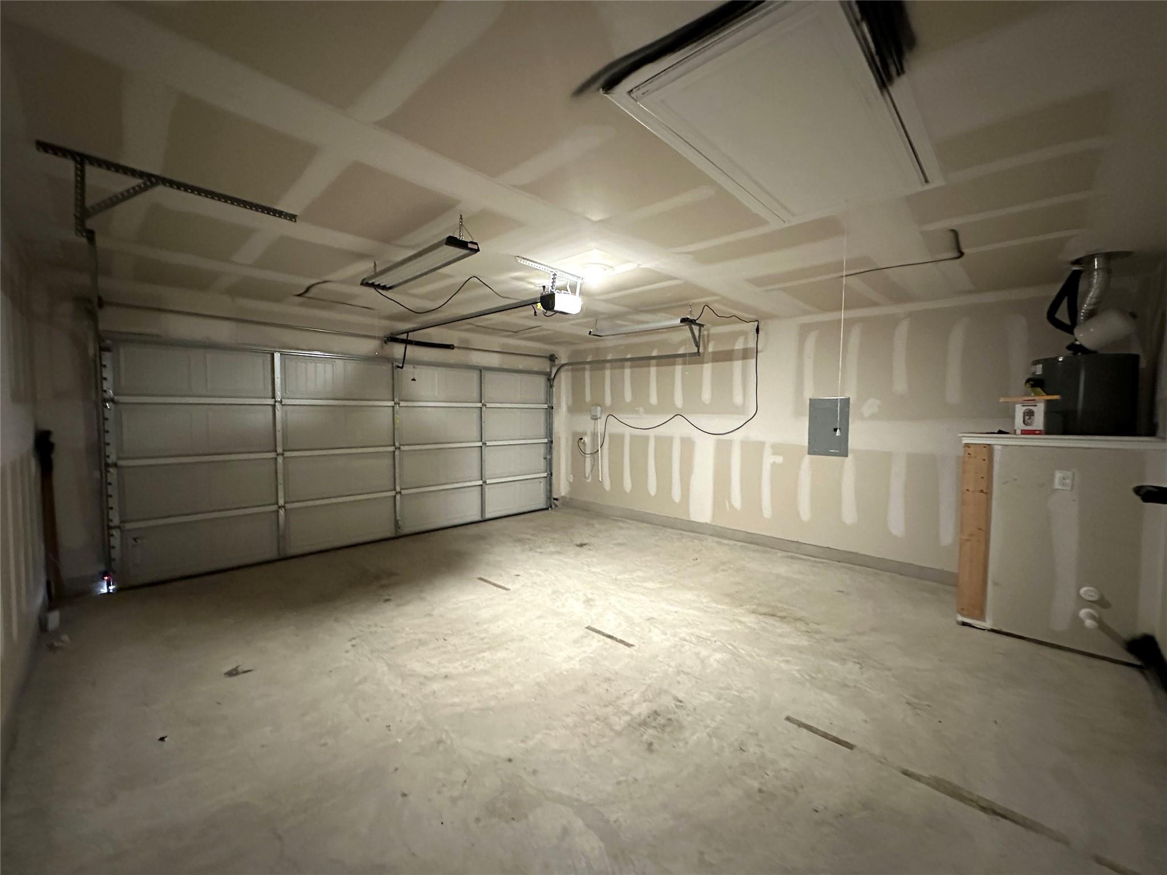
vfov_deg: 85.7
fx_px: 472
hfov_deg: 102.1
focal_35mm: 14
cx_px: 584
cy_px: 438
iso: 1000
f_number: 2.2
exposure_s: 1/40
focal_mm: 2.22
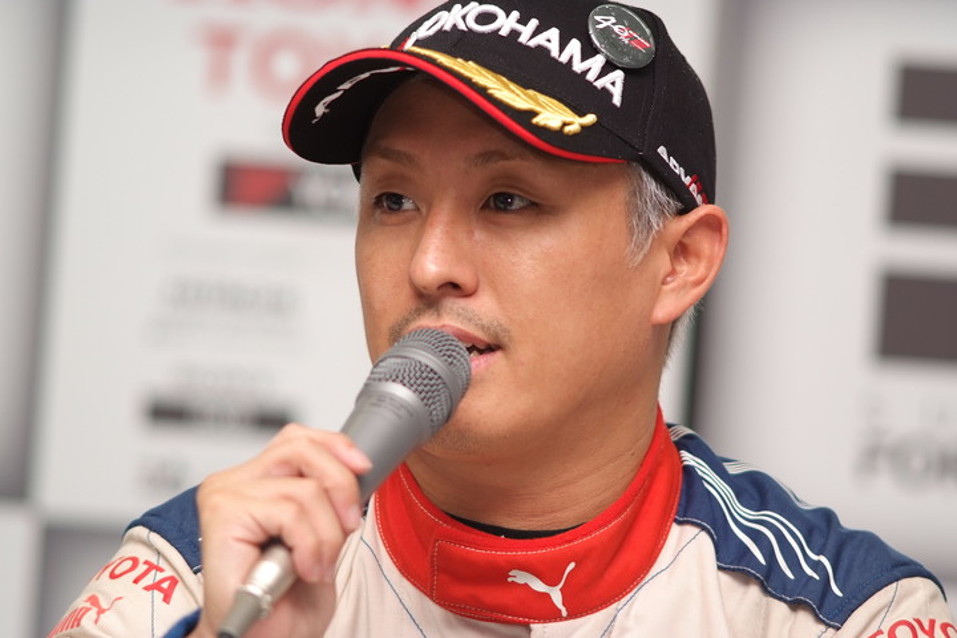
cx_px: 478
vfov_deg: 5.1
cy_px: 319
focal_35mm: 270
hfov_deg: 7.6
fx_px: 7177
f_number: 2.8
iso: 400
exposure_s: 1/250
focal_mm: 180
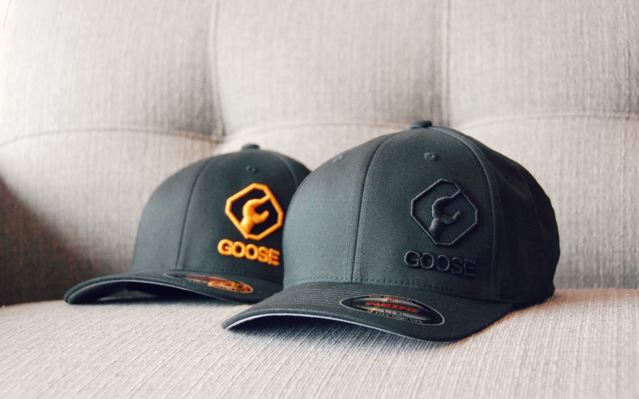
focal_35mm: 74
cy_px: 215
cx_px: 321
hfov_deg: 27.9
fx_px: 1289
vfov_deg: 17.6
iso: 1000
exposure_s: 1/30
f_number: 4.8
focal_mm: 48
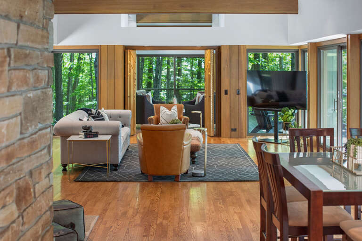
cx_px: 181
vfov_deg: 27.0
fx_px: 503
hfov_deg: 39.6
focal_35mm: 50
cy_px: 120
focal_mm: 50
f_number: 4.5
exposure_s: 1/30
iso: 1250
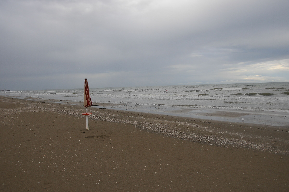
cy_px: 96
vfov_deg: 39.9
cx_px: 144
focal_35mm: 33
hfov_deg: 57.3
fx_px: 265
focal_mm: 22
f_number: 4.8
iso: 400
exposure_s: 1/1500
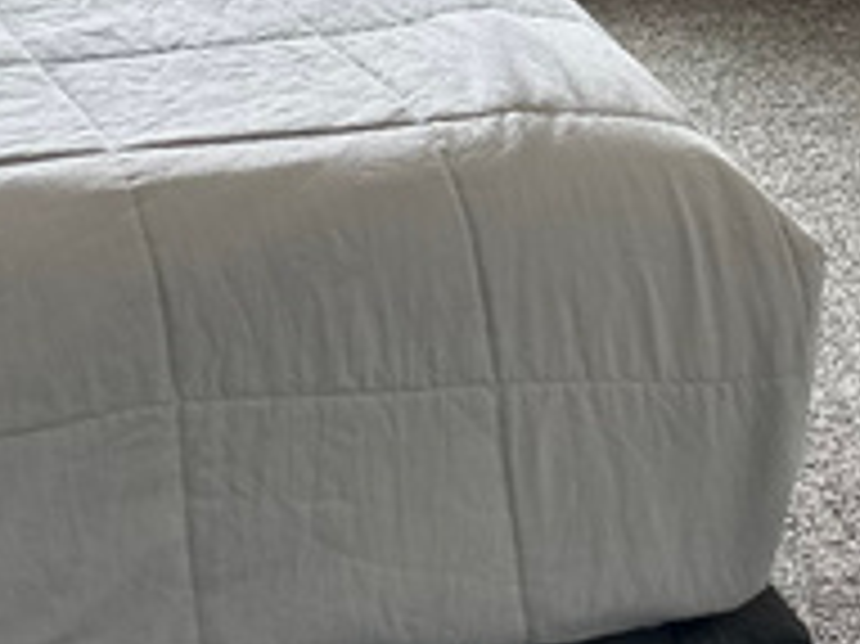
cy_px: -167
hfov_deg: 14.9
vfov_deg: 11.2
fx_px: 3203
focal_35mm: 129
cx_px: -95
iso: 80
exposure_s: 1/241
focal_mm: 6.86
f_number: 1.78
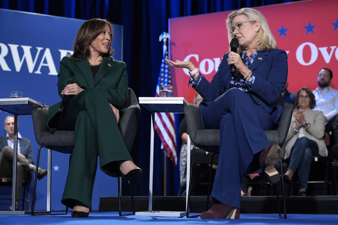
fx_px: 610
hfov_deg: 31.0
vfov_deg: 20.9
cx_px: 169
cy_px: 112
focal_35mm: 65
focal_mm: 65
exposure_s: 1/500
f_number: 3.5
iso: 2500
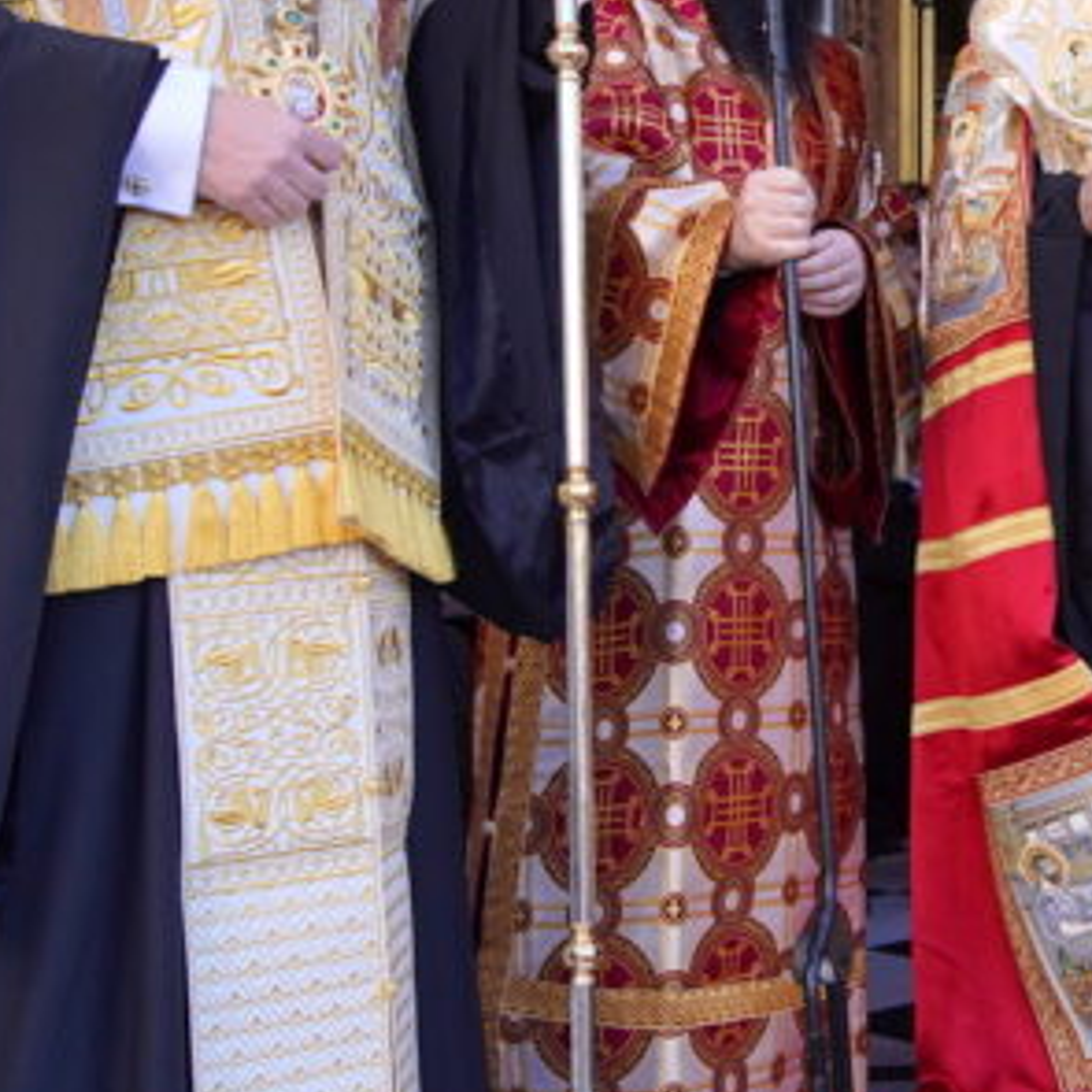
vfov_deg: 27.5
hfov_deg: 25.7
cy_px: 339
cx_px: 1192
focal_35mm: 62
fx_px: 2213
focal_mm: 21
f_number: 4
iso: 100
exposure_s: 1/250
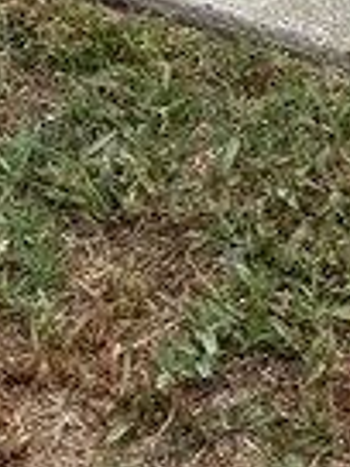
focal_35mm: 181
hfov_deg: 7.8
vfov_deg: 8.5
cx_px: 731
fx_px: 2440
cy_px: -1092
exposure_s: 1/1855
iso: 80
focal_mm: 6.76
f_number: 1.78
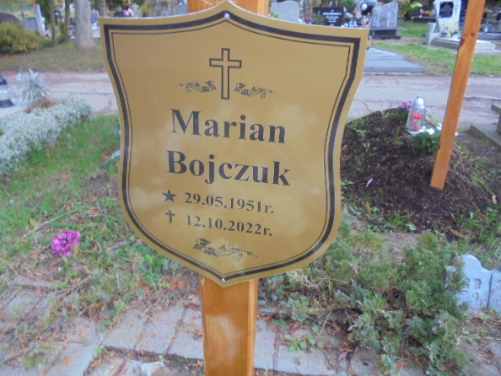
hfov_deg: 63.4
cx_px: 243
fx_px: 405
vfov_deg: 49.8
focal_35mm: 28
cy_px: 180
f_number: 3.5
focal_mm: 4.6
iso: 100
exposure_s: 1/100
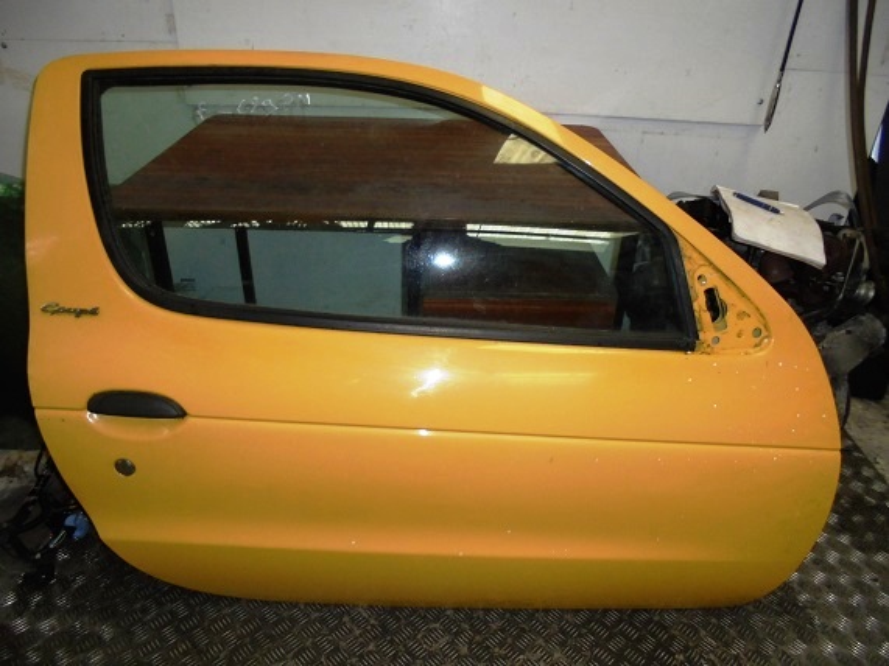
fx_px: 668
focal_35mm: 26
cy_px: 333
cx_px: 444
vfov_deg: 53.0
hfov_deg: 67.3
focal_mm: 4.6
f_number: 3.5
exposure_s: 1/30
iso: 200
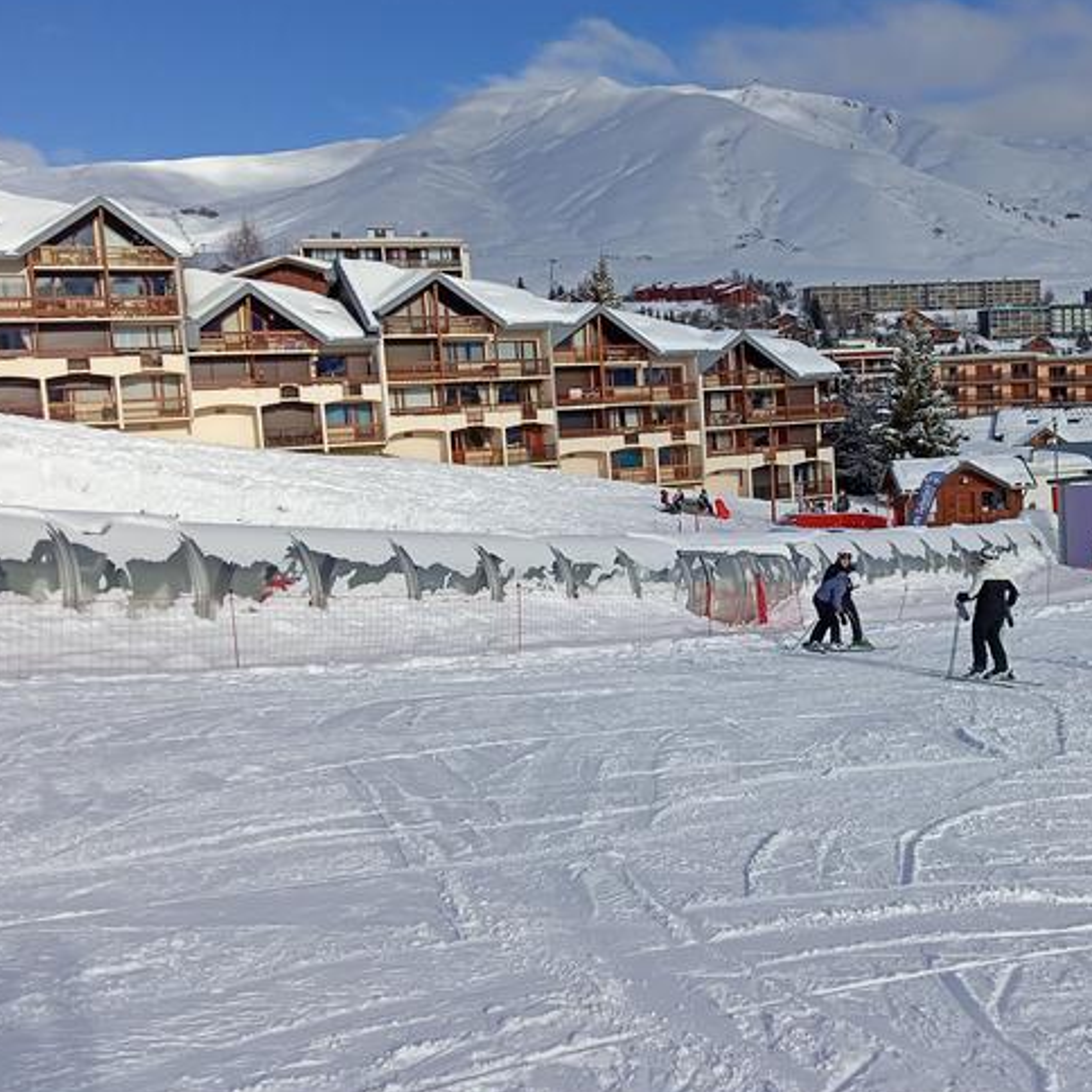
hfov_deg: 42.6
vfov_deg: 43.8
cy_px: 501
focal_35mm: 38
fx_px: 1356
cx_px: 814
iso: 104
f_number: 1.8
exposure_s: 1/3058
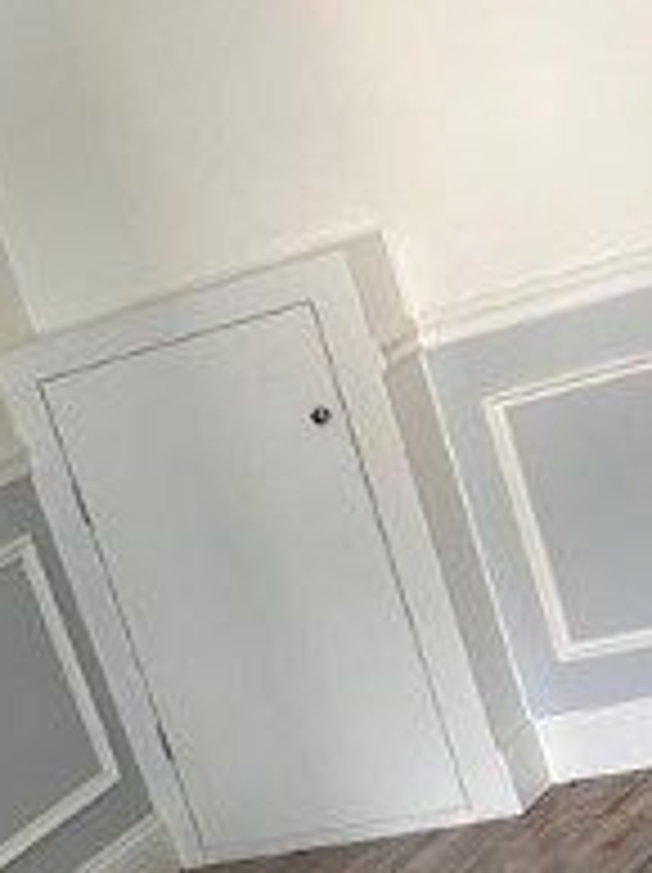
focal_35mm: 103
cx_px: 193
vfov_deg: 18.1
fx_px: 2592
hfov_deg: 14.3
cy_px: 1053
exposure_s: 1/96
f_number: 1.5
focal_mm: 5.7
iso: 125
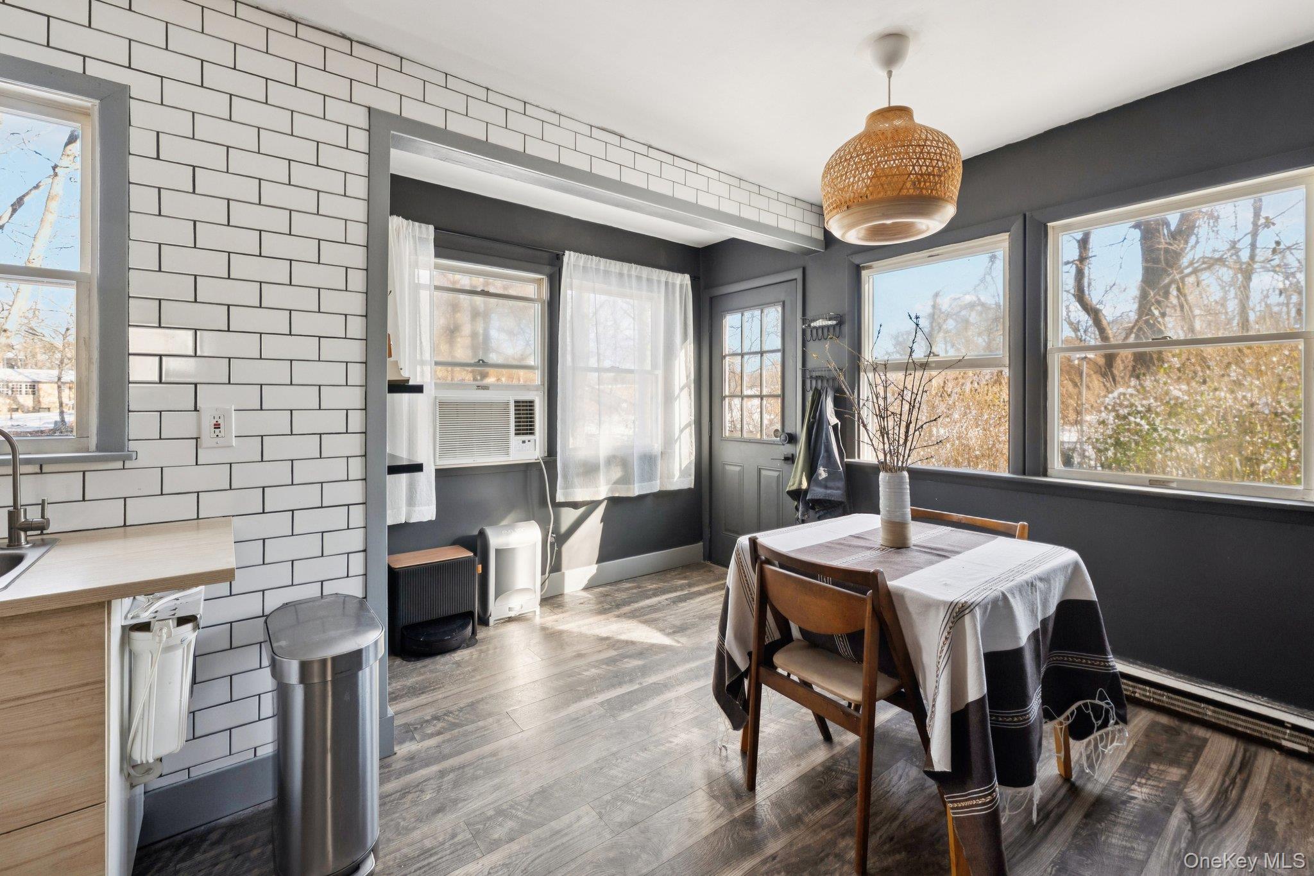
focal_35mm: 15
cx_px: 657
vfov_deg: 77.3
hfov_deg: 100.4
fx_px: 547
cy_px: 438
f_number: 7.1
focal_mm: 15
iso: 400
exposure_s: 1/100
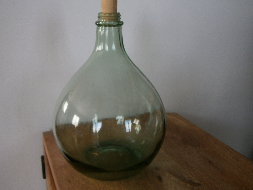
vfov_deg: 35.9
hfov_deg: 46.8
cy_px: 90
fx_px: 292
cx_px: 120
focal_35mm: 40
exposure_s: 1/60
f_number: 2.9
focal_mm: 5.5
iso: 80
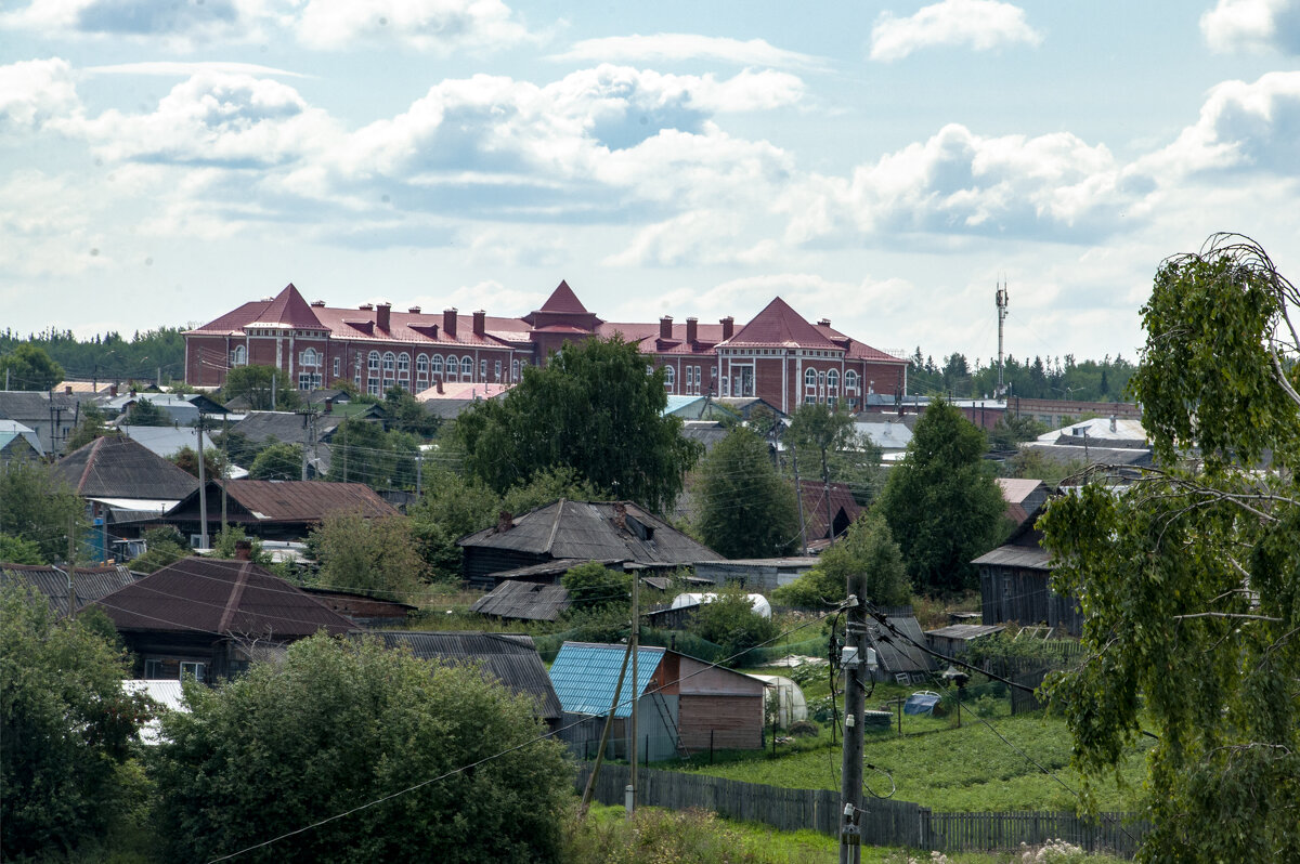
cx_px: 650
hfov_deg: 8.9
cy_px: 432
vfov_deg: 5.9
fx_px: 8389
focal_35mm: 232
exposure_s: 1/200
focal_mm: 155
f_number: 22
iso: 640
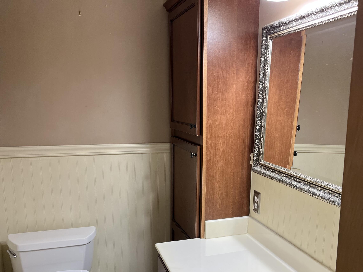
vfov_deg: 41.4
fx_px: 357
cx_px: 220
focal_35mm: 34
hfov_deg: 53.5
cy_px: 176
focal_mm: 5.1
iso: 100
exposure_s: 1/120
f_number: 1.6
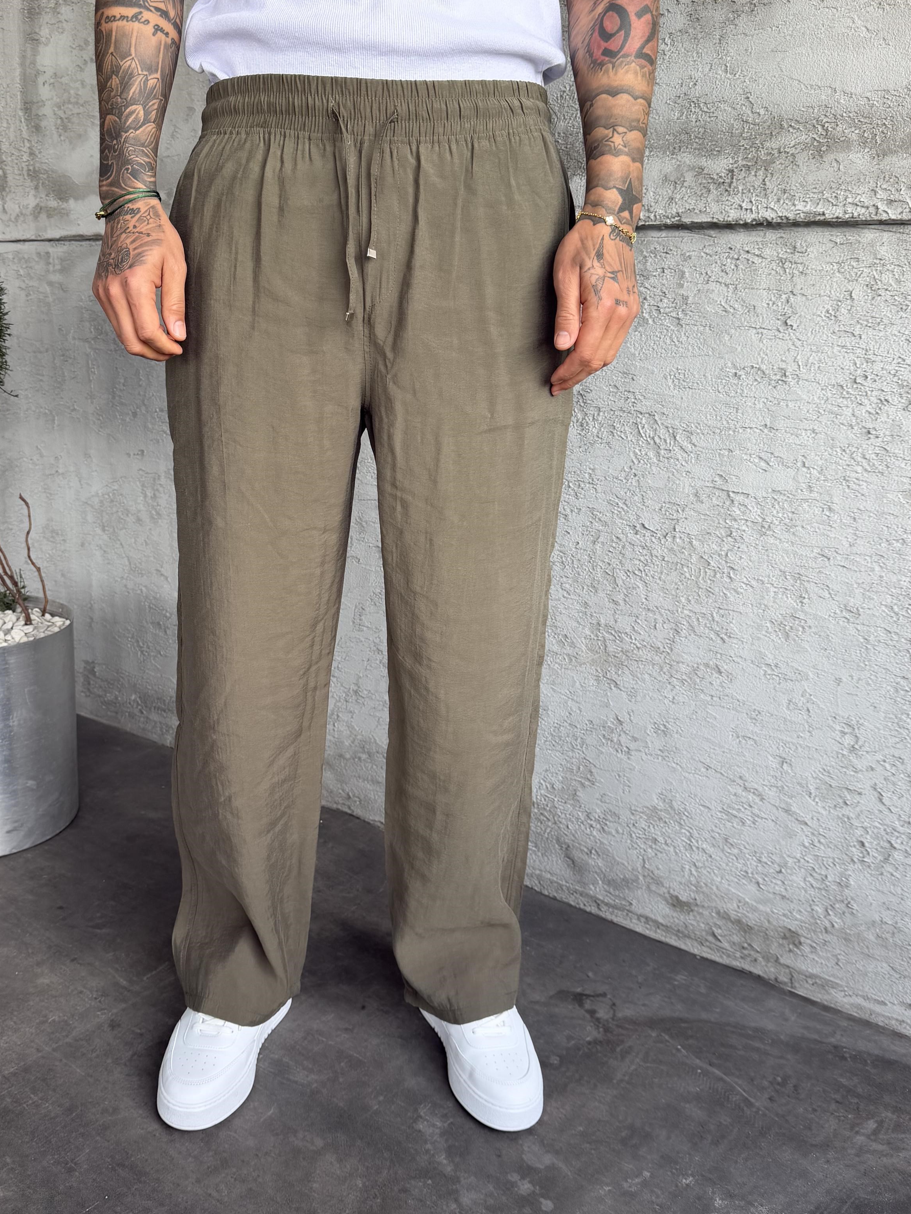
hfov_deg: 45.3
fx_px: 1088
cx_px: 380
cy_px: 611
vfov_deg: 58.4
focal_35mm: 31
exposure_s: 1/353
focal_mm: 6.76
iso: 80
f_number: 1.78
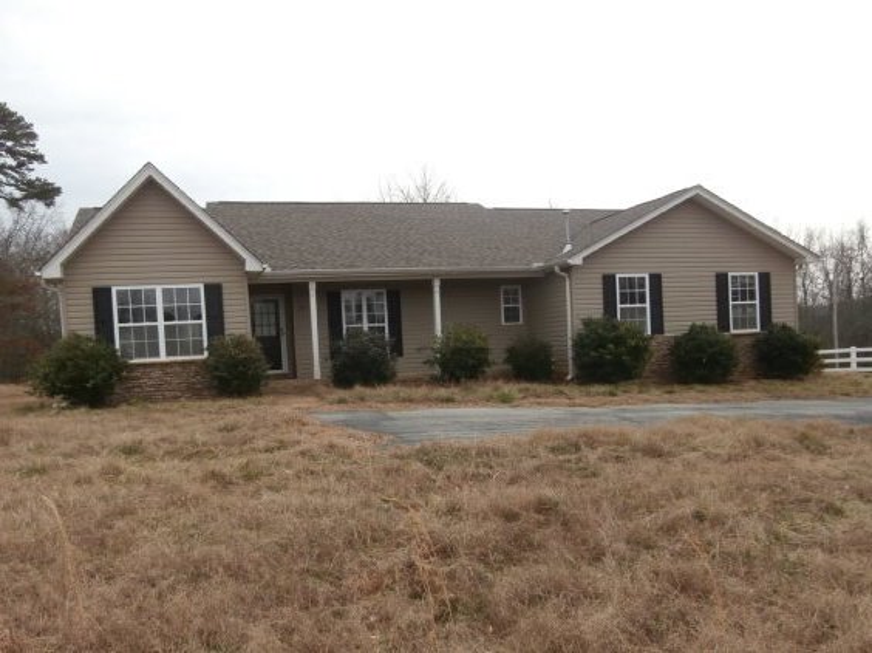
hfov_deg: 71.6
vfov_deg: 56.7
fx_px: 604
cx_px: 436
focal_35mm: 24
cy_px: 326
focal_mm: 4.2
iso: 100
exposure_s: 1/1000
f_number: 3
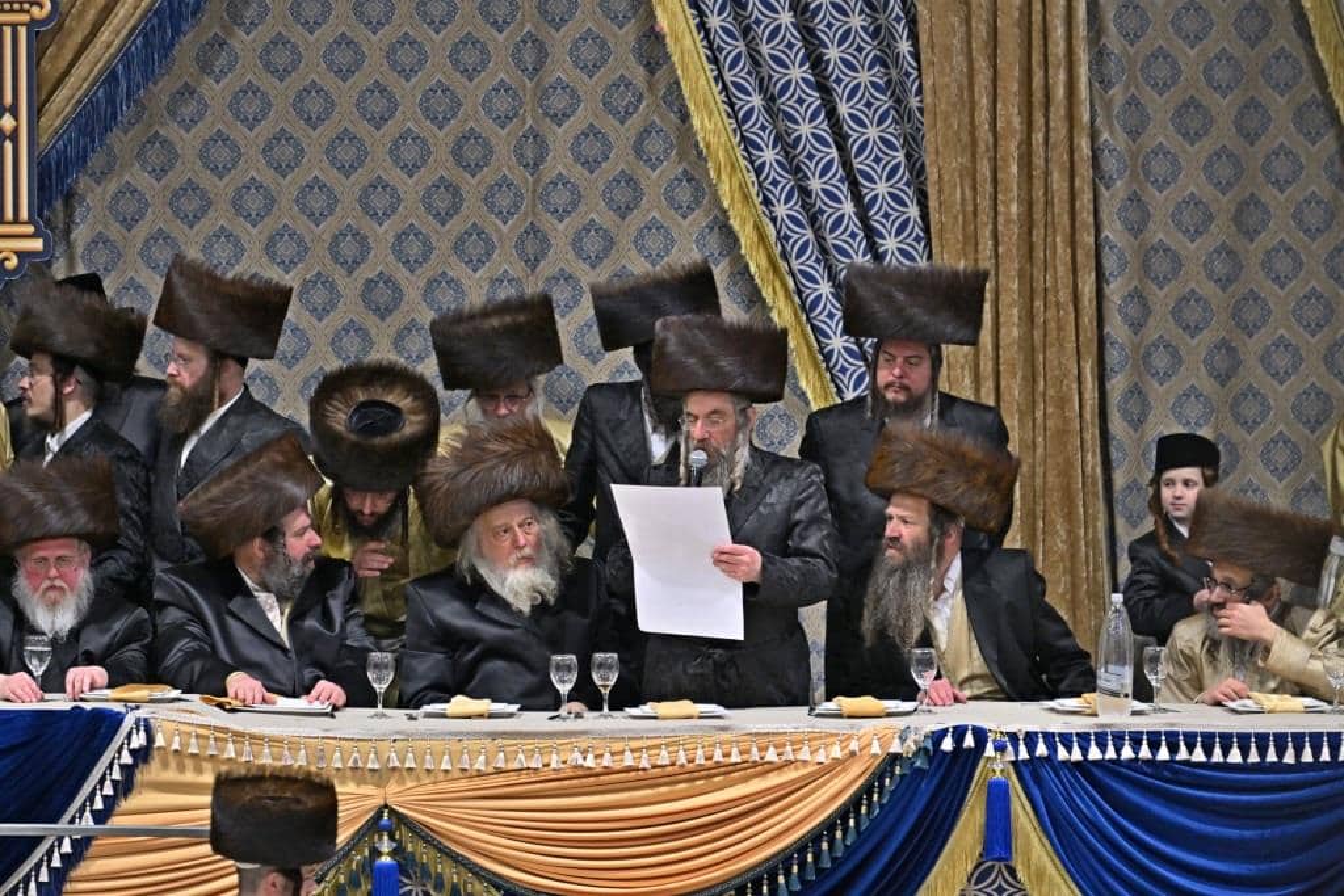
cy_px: 448
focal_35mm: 300
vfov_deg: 4.6
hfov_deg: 6.9
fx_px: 11201
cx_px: 672
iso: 500
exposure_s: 1/250
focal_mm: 200
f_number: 2.8
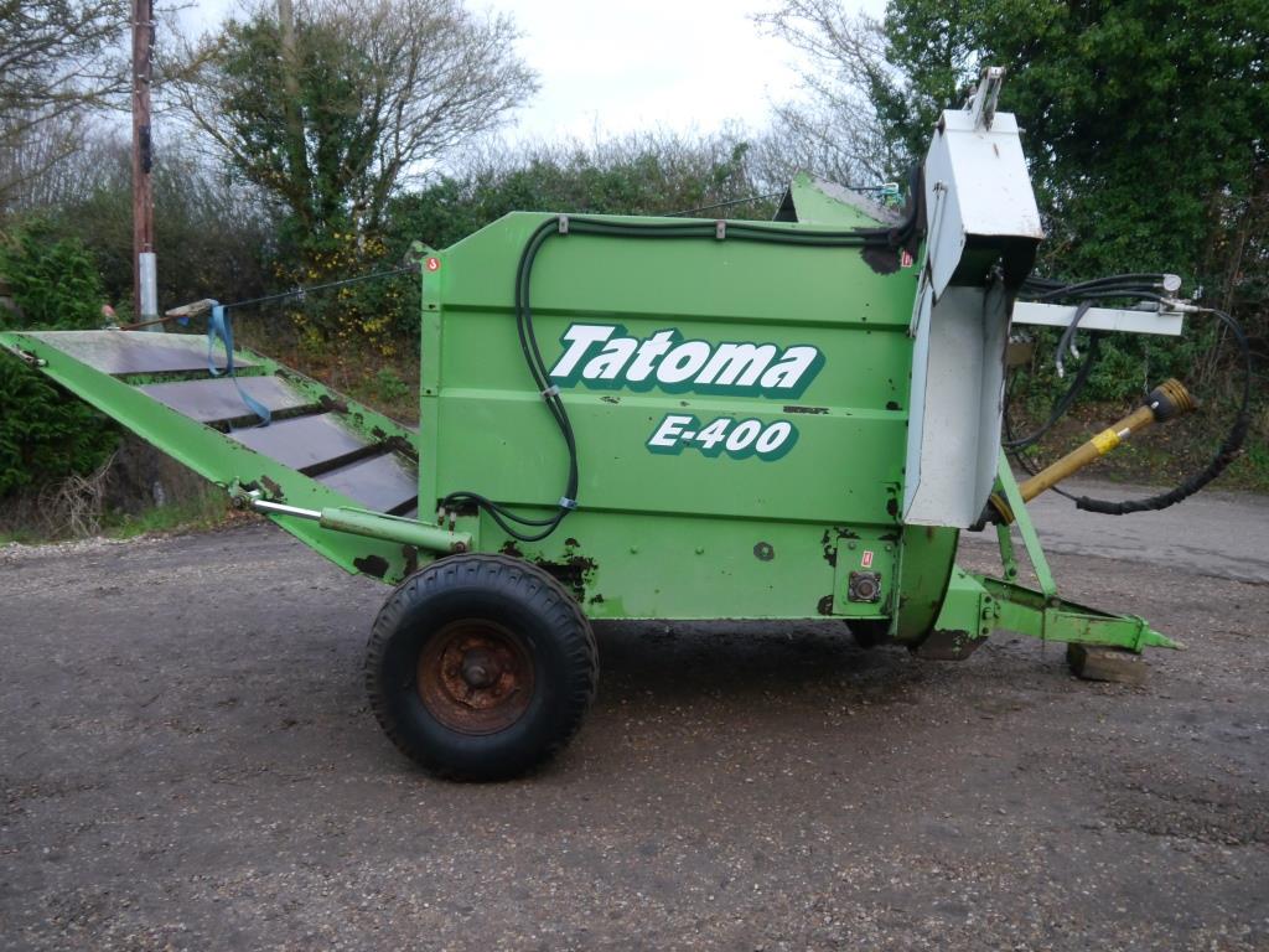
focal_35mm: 28
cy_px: 476
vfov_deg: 49.7
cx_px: 634
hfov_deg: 63.4
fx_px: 1026
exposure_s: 1/60
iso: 800
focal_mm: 14
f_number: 3.5
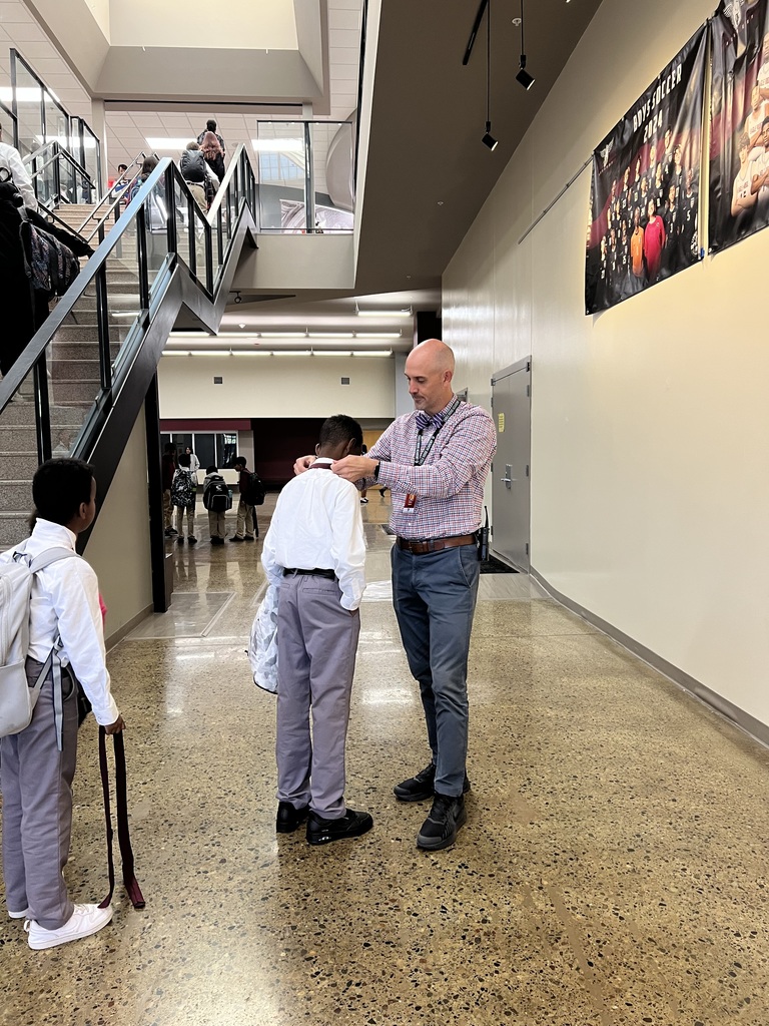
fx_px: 770
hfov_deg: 53.1
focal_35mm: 26
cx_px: 384
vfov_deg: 67.3
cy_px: 513
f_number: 1.5
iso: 160
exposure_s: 1/60
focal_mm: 5.7
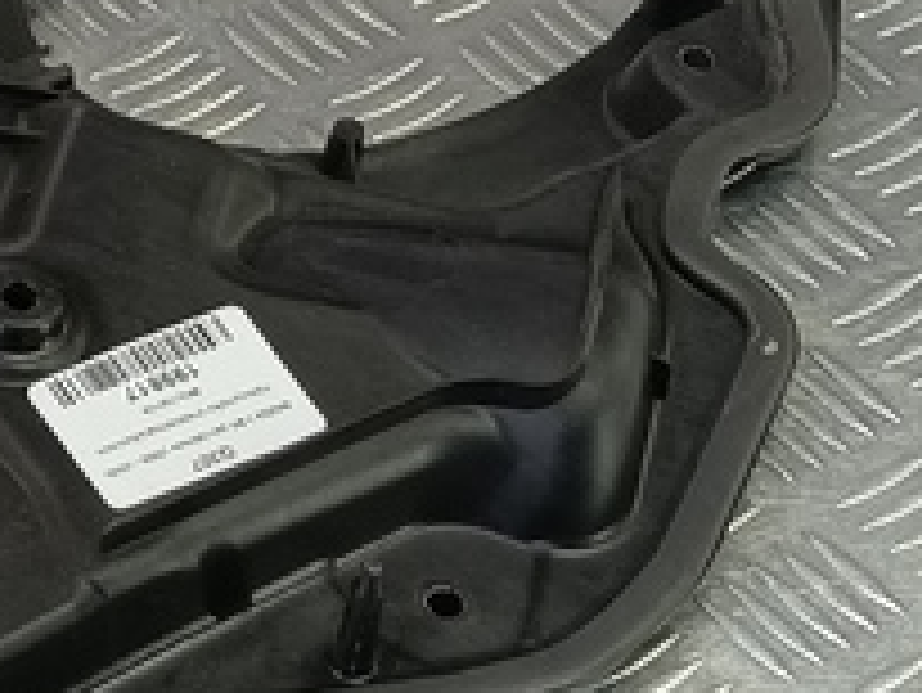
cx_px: -247
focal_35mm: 115
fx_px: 3065
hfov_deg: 16.3
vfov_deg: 12.9
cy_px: 248
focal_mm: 4.11
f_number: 1.6
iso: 148
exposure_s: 1/50
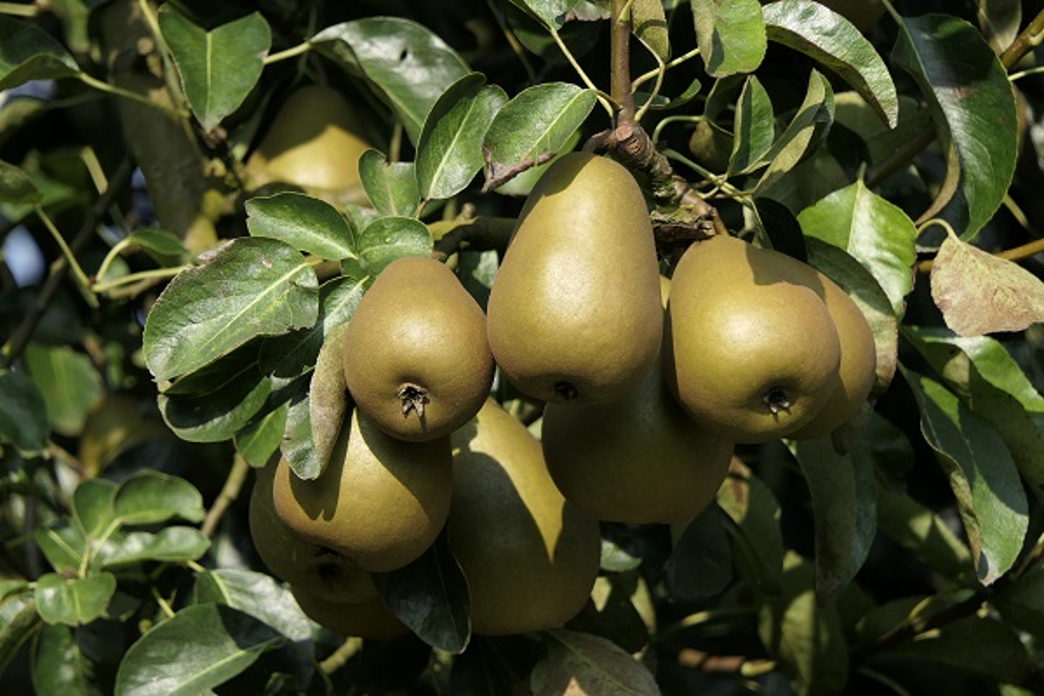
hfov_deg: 4.3
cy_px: 348
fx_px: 13803
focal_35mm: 476
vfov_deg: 2.9
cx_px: 522
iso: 125
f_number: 4.5
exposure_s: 1/400
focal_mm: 174.6
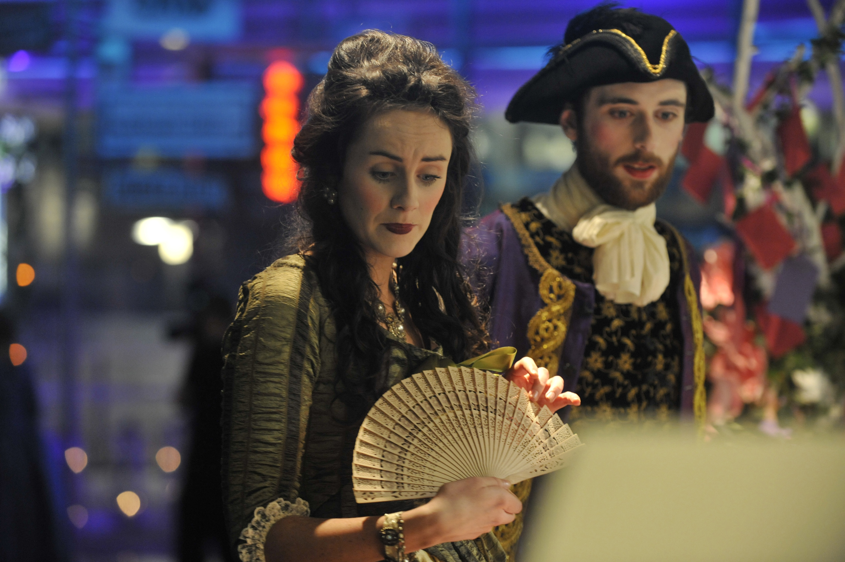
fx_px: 2932
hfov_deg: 16.4
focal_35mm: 125
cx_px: 422
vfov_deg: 11.0
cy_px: 281
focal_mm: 125
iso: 2500
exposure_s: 1/100
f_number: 3.5
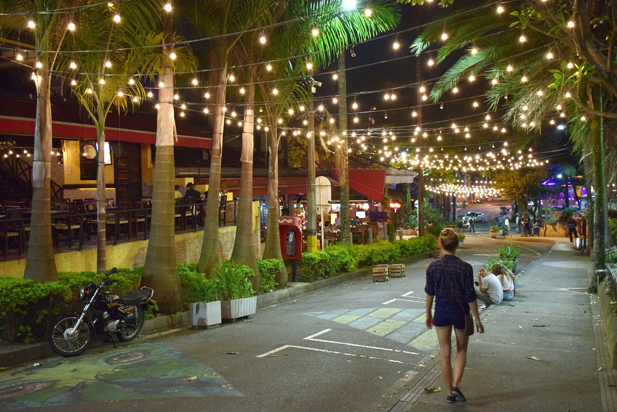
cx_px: 308
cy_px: 206
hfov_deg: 55.1
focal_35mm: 34
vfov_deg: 38.4
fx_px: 591
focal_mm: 23
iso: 2800
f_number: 3.8
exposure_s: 1/40
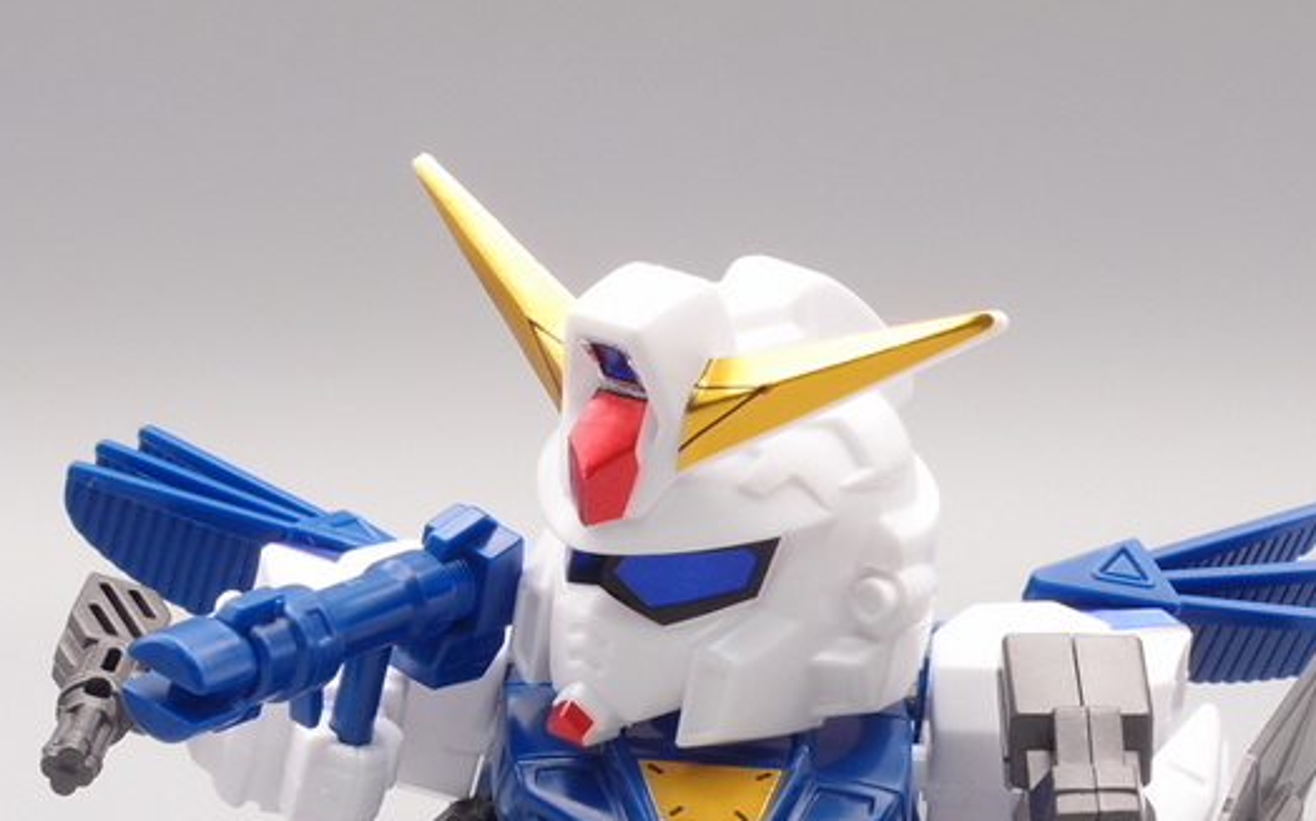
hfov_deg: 18.1
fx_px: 4123
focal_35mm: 115
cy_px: 670
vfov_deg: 11.3
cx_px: 618
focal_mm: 15.27
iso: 100
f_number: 8
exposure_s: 1/8
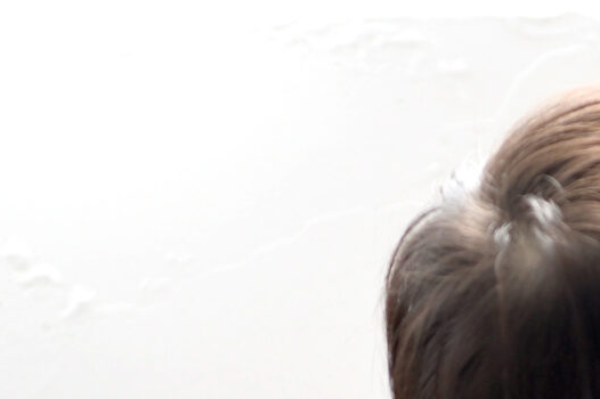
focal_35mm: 341
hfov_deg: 6.0
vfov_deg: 4.0
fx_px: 5680
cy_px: 686
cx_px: 647
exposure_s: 1/250
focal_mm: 70
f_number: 2.8
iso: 250
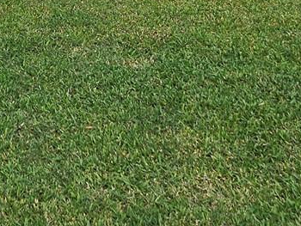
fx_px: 914
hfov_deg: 18.6
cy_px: -276
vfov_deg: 12.0
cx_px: 75
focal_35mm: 105
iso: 25
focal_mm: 5.4
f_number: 1.8
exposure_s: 1/2204
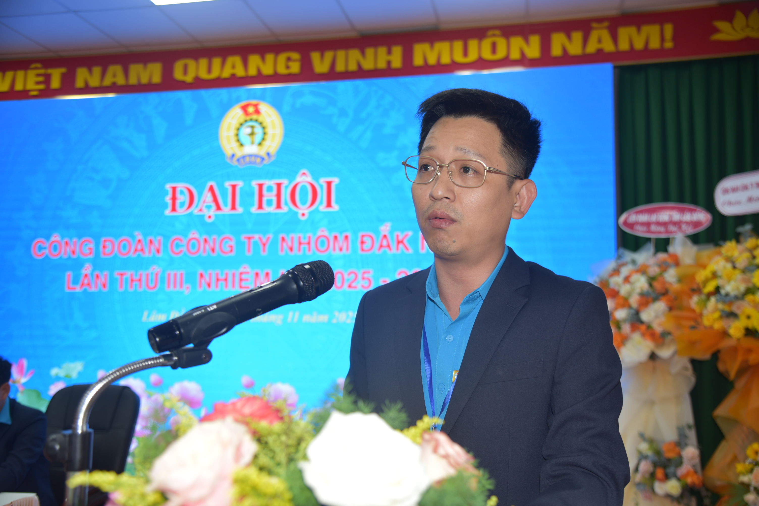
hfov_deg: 55.8
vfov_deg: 38.9
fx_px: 717
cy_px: 253
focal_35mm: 34
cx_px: 380
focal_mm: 34
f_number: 4
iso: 400
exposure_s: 1/80
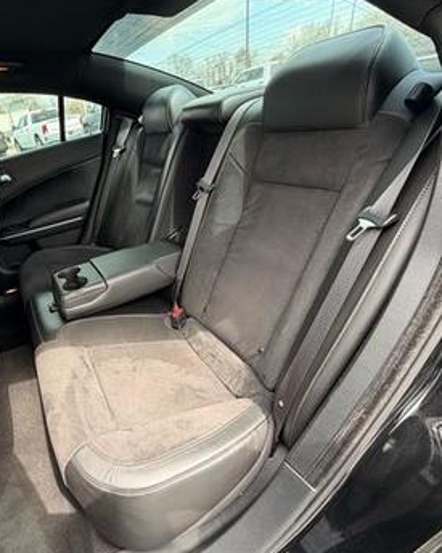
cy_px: 297
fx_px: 327
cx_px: 116
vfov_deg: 80.3
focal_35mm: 20
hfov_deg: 64.4
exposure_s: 1/121
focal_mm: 2.22
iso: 80
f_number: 2.2
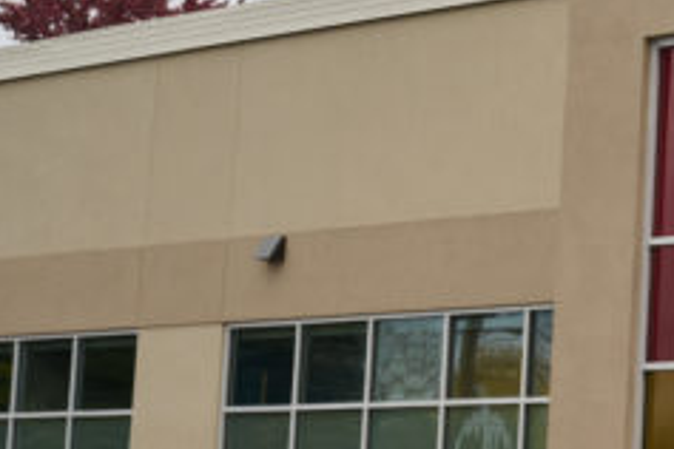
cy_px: 136
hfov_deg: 12.4
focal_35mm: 146
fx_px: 2733
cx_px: 1334
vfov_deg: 9.4
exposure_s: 1/100
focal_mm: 35
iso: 400
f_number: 8
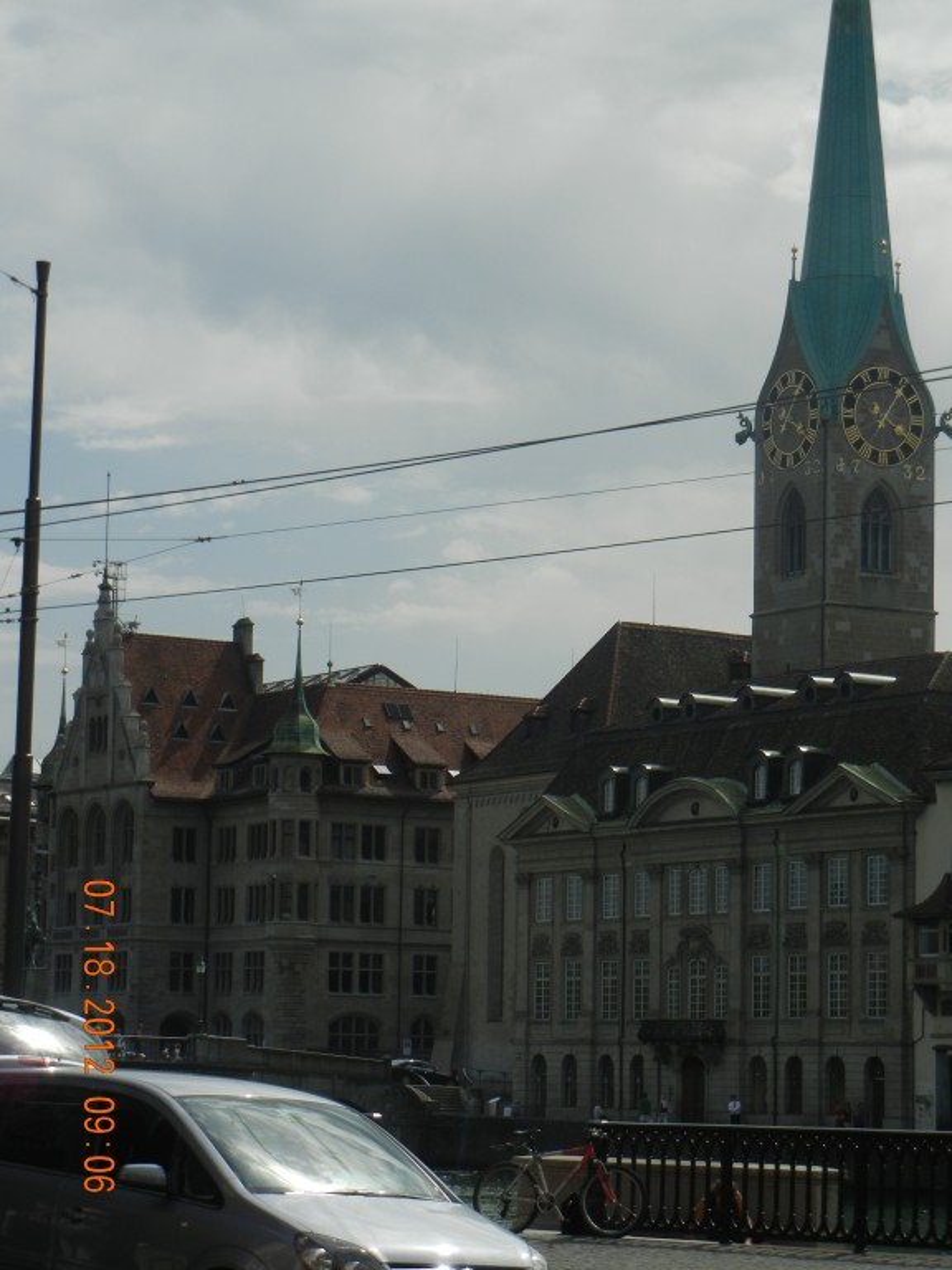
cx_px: 476
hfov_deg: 14.5
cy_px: 635
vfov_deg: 19.3
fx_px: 3740
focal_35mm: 102
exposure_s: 1/535
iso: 160
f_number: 9
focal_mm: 18.3
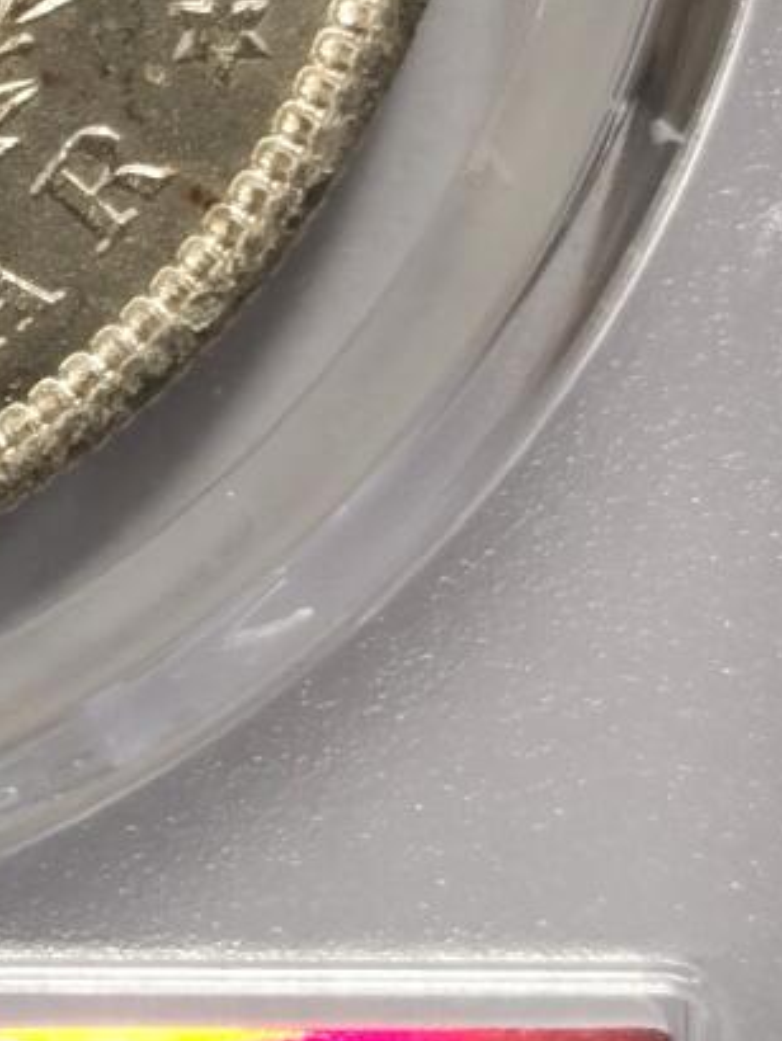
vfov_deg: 8.3
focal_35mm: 237
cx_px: -543
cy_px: 282
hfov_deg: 6.2
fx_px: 7131
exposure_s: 1/100
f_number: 16
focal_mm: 5.56
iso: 80
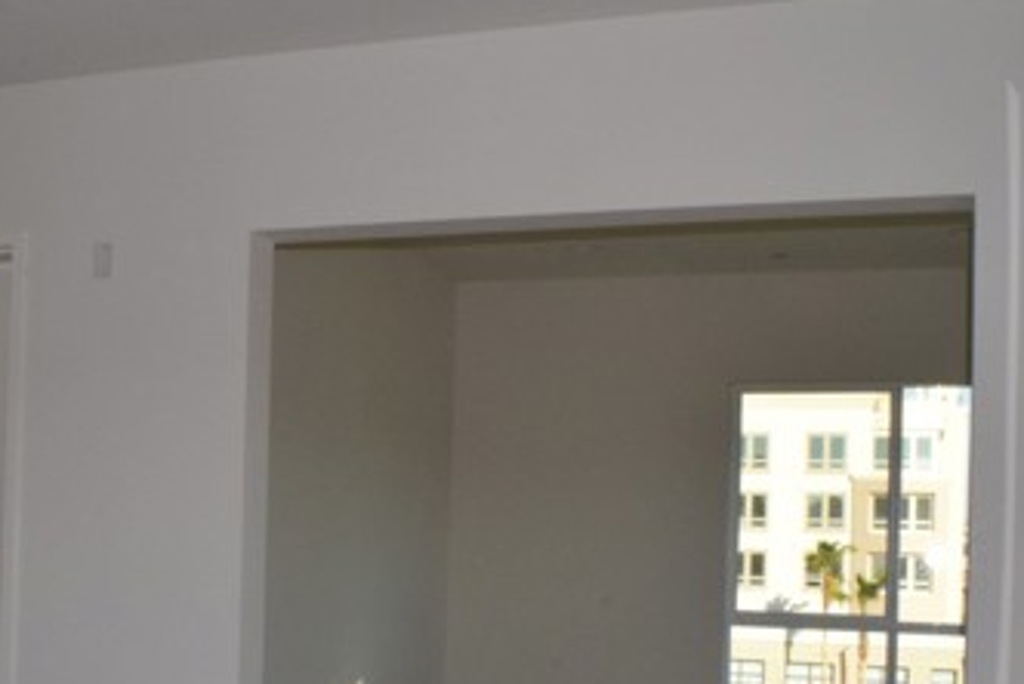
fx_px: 1480
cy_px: 541
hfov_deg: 37.2
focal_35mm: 52
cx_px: 250
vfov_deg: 25.6
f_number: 22
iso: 1600
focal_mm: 18
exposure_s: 1/200
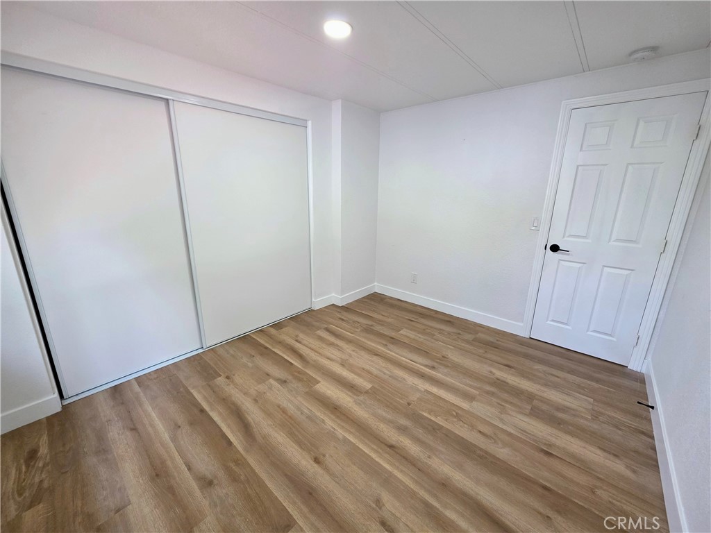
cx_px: 356
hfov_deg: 106.2
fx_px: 267
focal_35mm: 13
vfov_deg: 89.9
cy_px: 266
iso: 200
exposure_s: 1/120
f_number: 1.9
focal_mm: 2.2
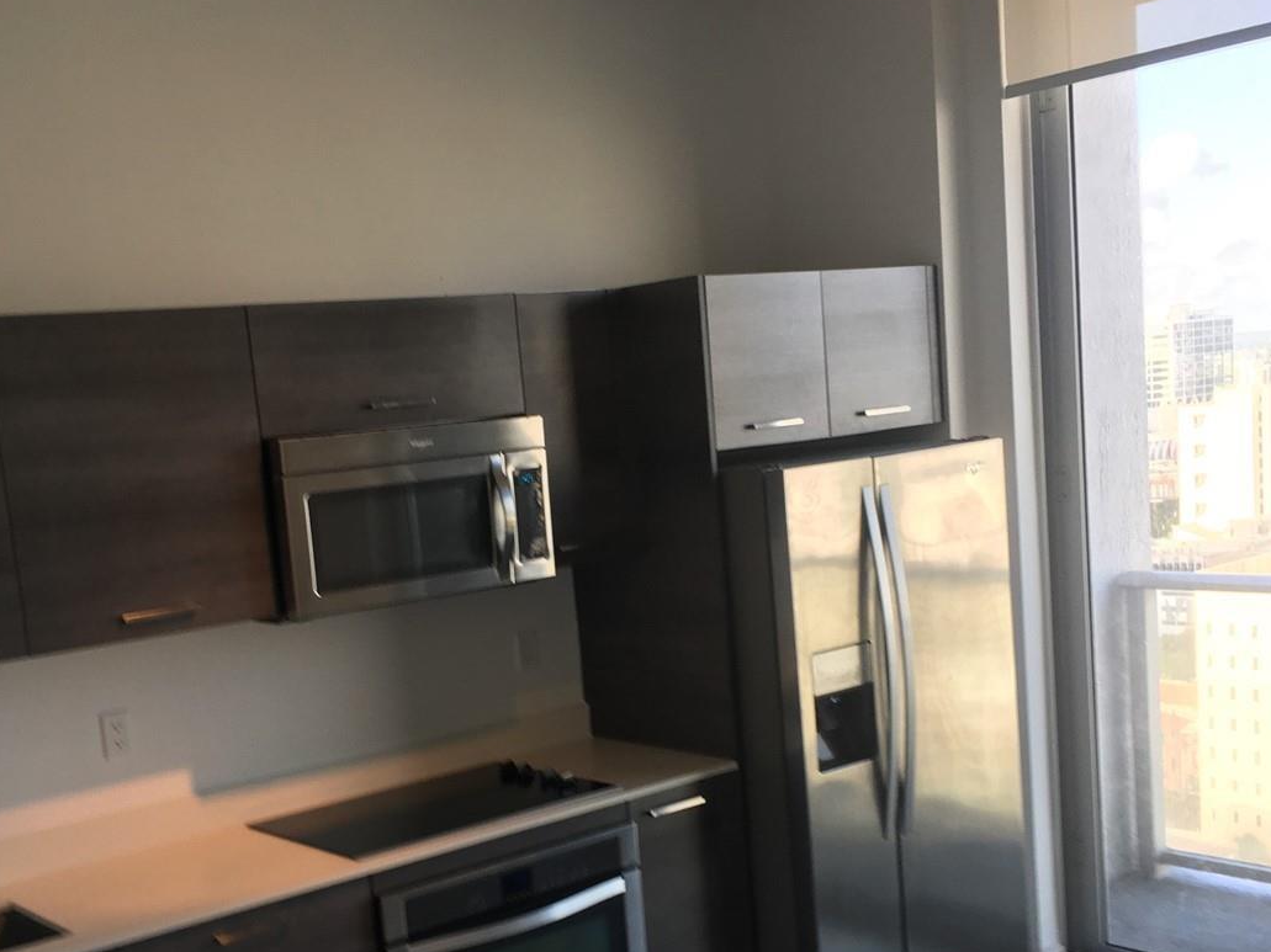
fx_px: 1652
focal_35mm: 45
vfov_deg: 31.8
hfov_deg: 42.0
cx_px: 586
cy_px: 660
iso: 32
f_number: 2.2
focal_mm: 4.15
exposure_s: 1/60
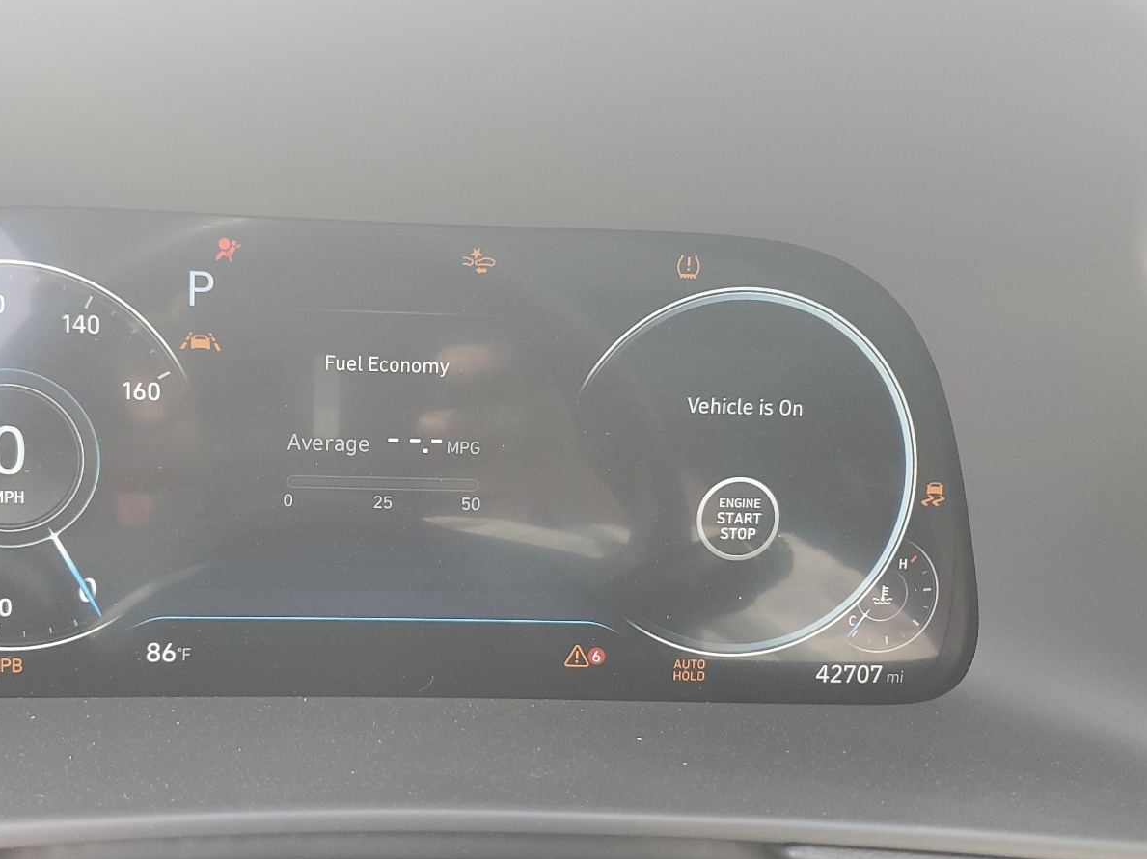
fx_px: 1159
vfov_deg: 40.5
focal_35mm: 35
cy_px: 506
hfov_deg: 51.6
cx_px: 380
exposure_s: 1/120
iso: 69
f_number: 1.5
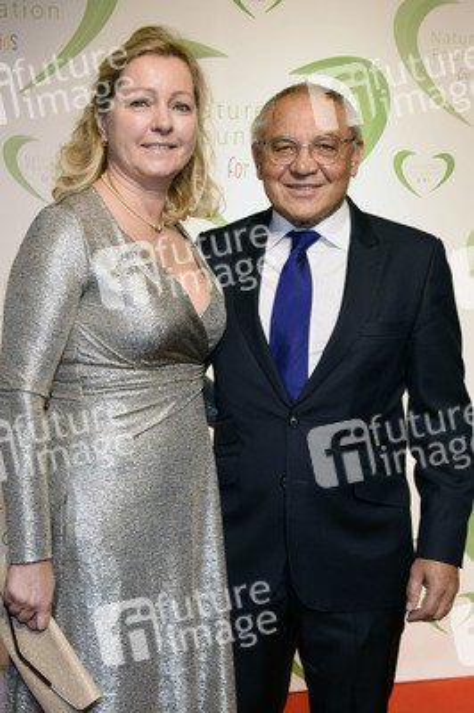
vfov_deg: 50.7
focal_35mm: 38
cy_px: 356
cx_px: 237
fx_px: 752
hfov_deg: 35.0
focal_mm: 38
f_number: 6.3
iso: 2000
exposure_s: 1/125
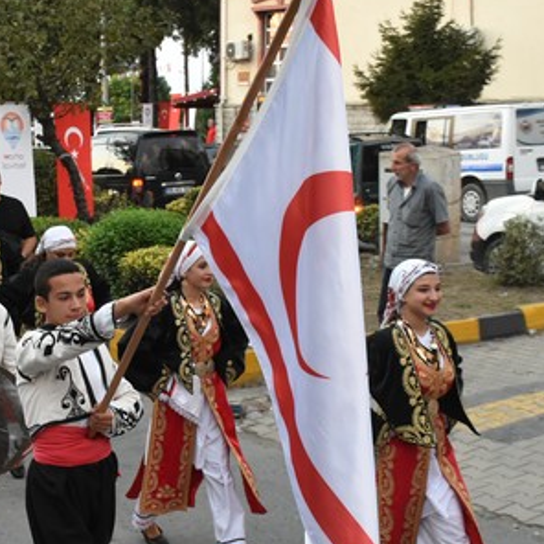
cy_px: 341
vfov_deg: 24.6
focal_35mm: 70
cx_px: 129
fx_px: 1245
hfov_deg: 24.4
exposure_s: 1/160
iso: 2000
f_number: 6.3
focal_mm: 22
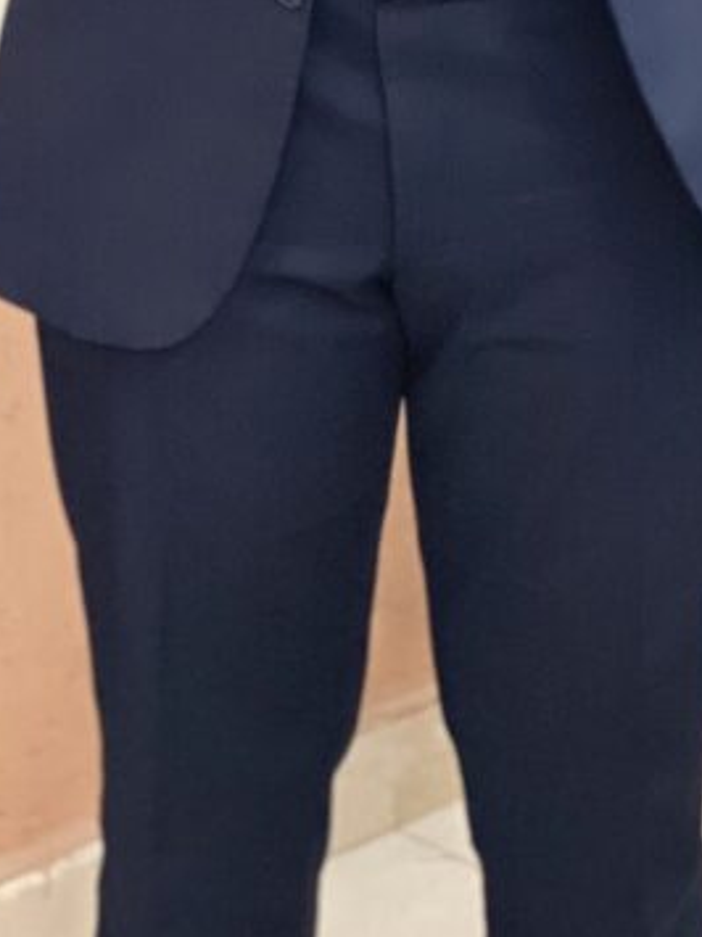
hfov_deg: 9.9
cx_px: 422
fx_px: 4058
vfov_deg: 12.6
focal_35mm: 150
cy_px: -388
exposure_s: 1/25
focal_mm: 6
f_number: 2
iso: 320
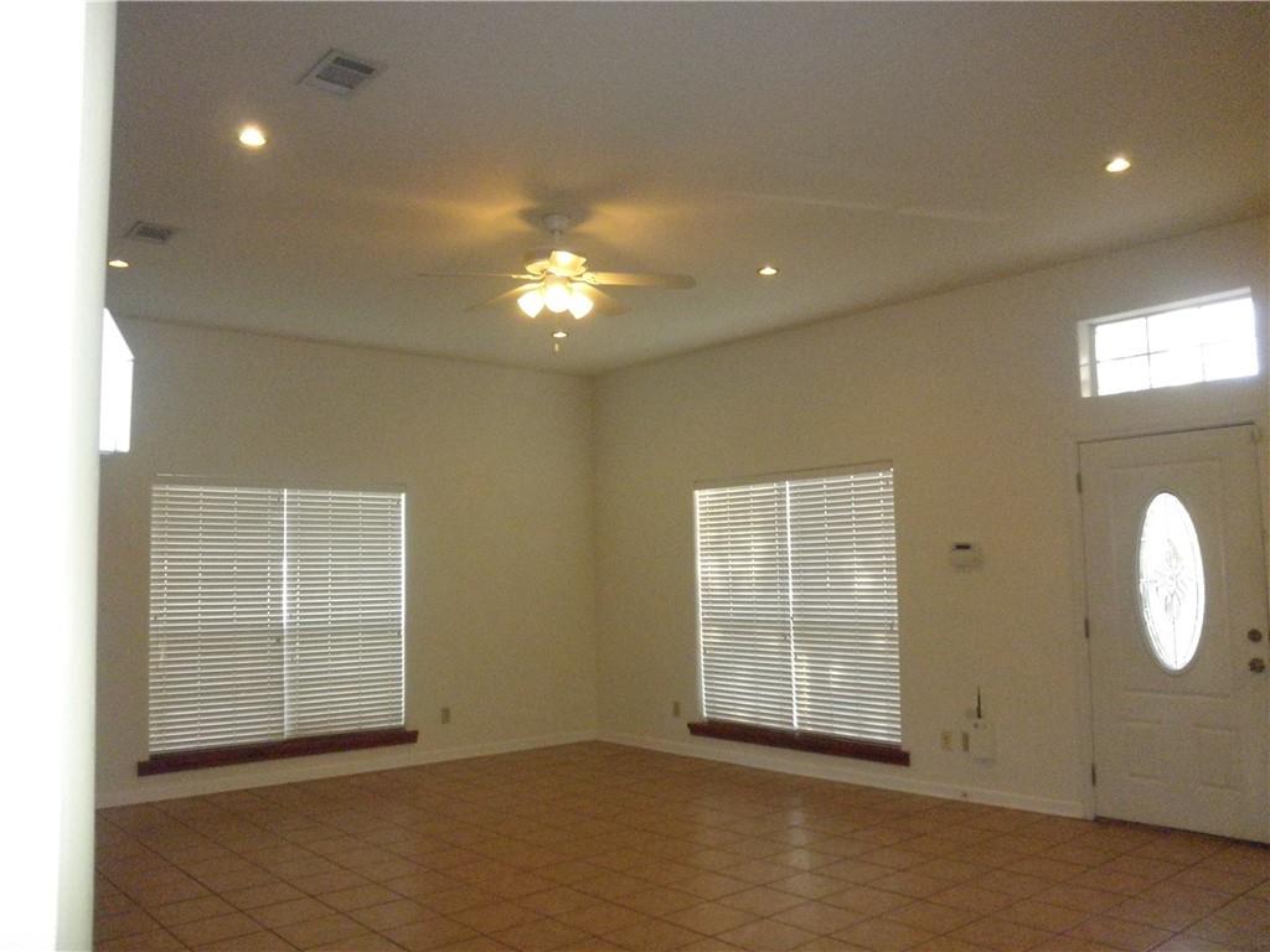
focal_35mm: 28
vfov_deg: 49.7
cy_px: 476
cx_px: 635
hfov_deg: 63.4
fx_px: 1027
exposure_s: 1/125
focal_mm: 5
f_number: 3
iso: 800
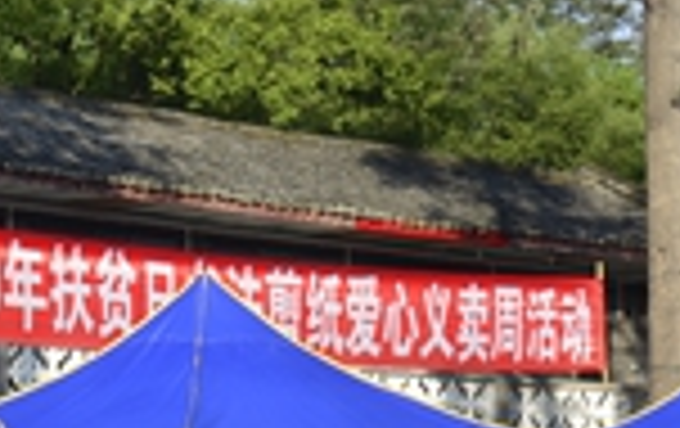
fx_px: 2377
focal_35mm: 128
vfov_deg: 10.1
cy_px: 541
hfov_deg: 16.1
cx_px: 68
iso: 125
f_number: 7.1
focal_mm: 38
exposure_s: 1/200
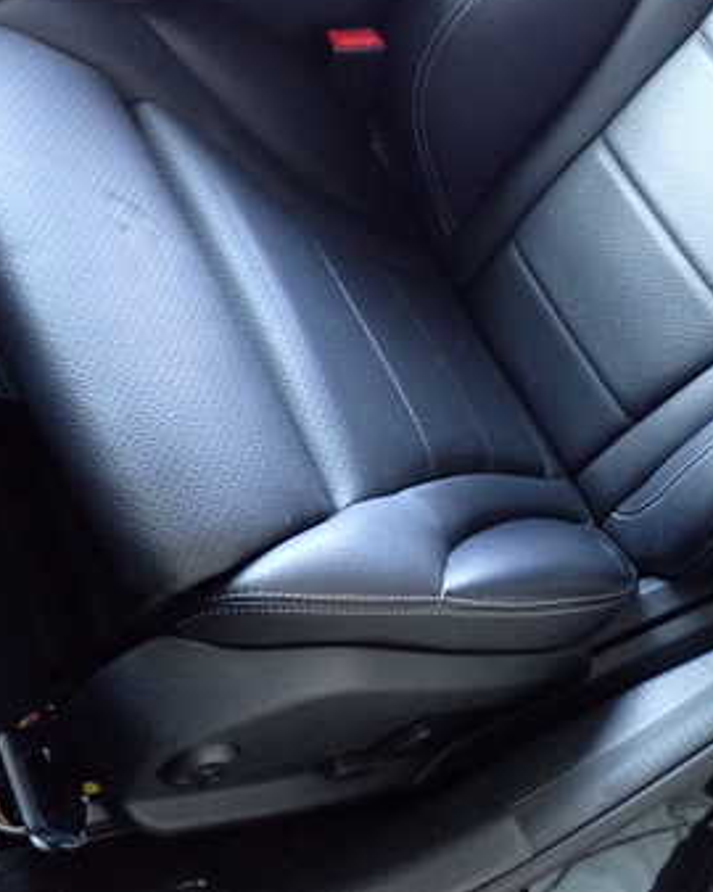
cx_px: 568
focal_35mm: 52
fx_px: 1373
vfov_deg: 35.7
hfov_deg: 28.5
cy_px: 301
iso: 1250
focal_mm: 5.4
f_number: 2.3
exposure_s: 1/125
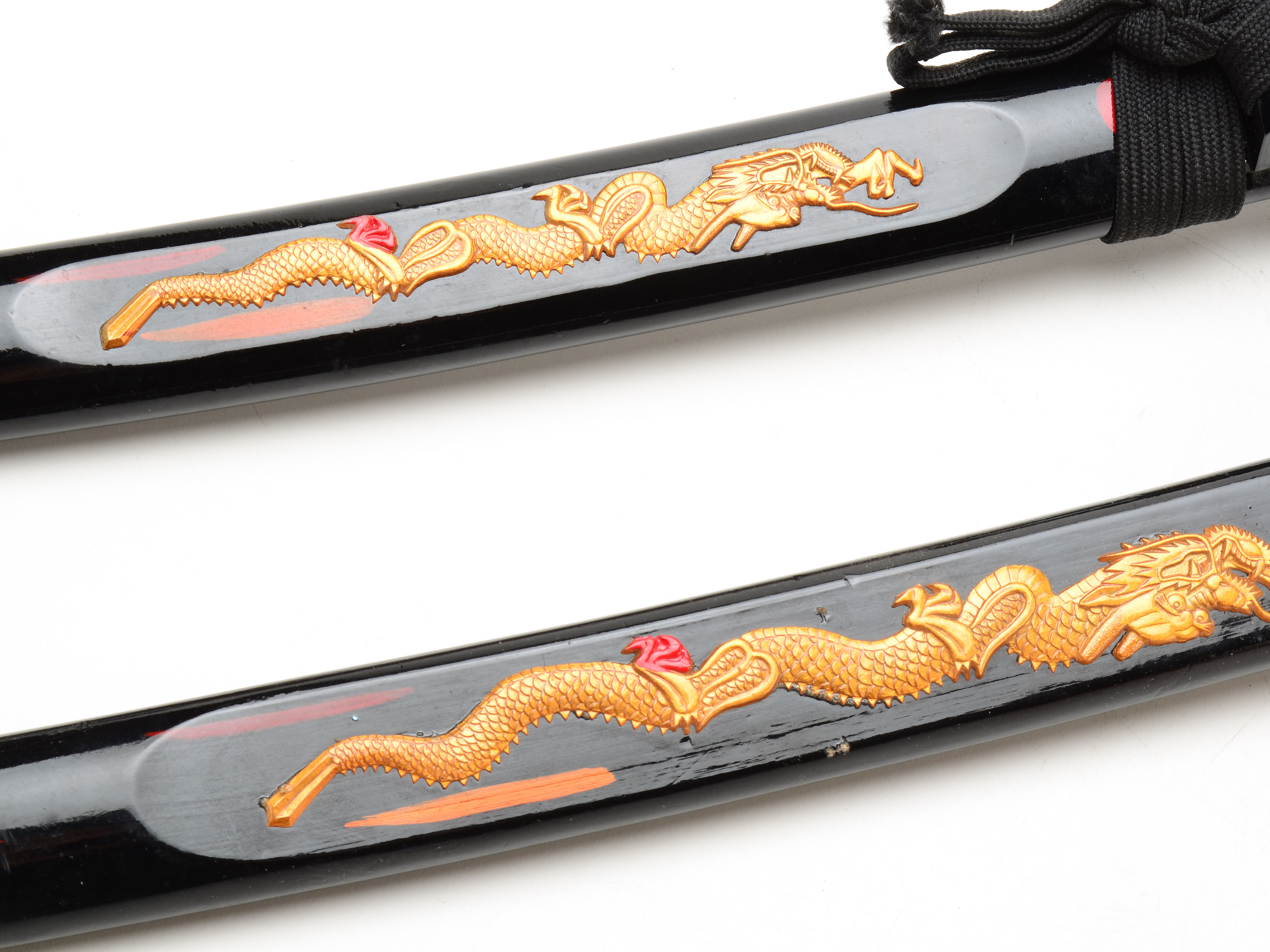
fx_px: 3322
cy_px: 475
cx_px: 687
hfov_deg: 21.6
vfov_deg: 16.3
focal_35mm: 91
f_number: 18
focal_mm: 55
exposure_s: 1/160
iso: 100
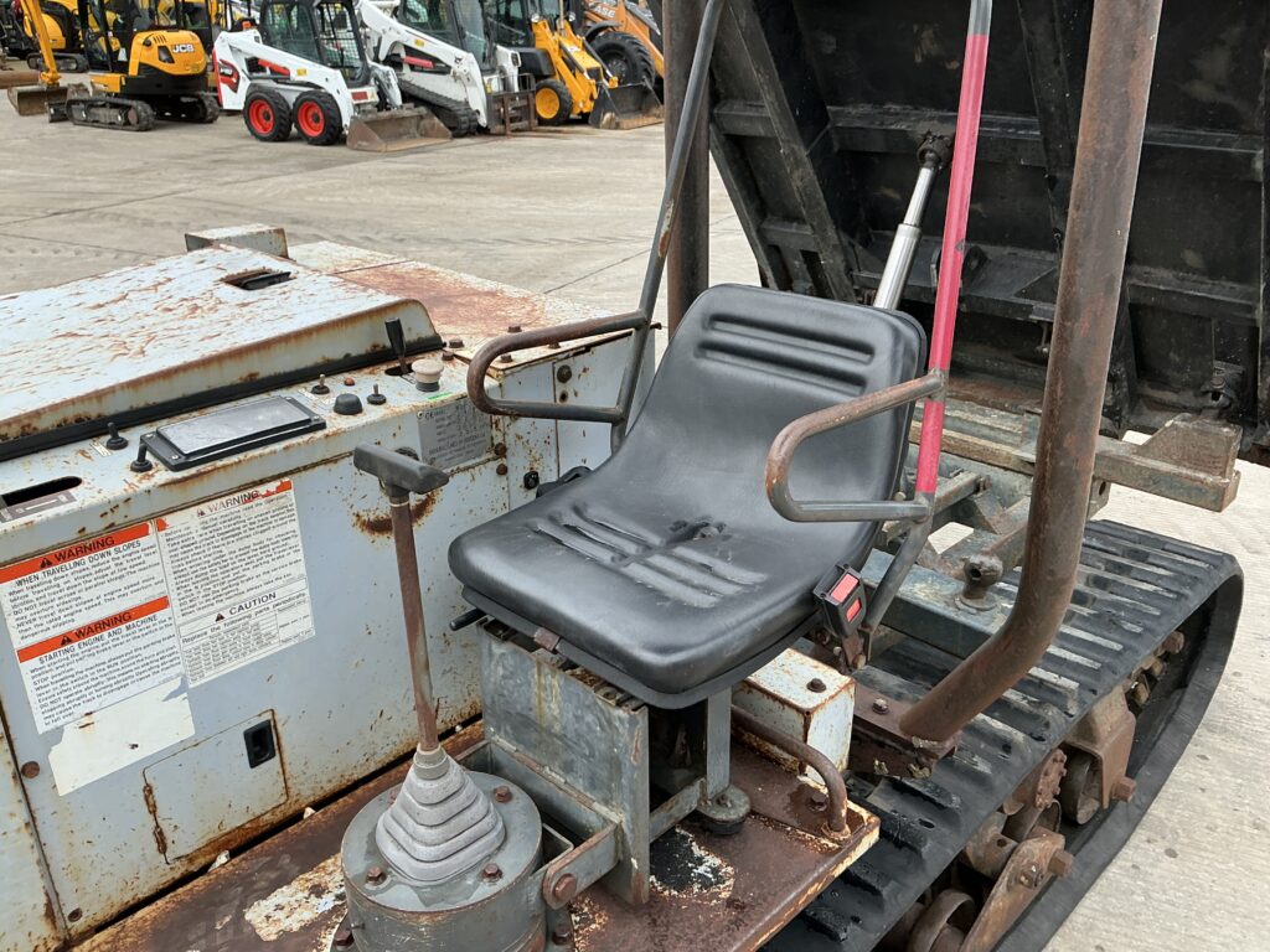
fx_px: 1027
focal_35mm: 28
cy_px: 476
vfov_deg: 49.7
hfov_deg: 63.4
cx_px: 635
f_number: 1.8
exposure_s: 1/324
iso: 25
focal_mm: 3
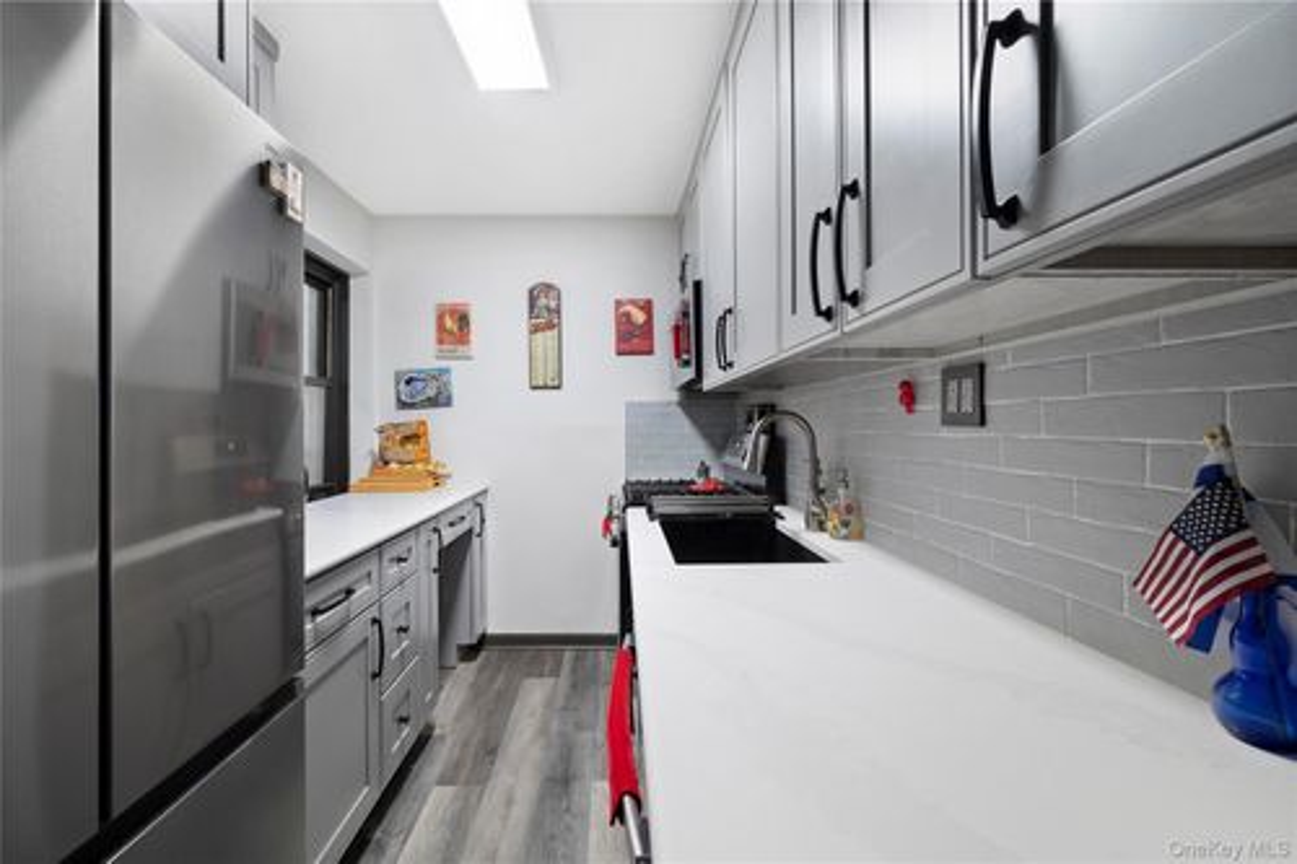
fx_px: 504
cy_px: 432
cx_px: 648
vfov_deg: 81.2
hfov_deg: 104.3
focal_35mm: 14
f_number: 11
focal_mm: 14
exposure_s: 1.6
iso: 400
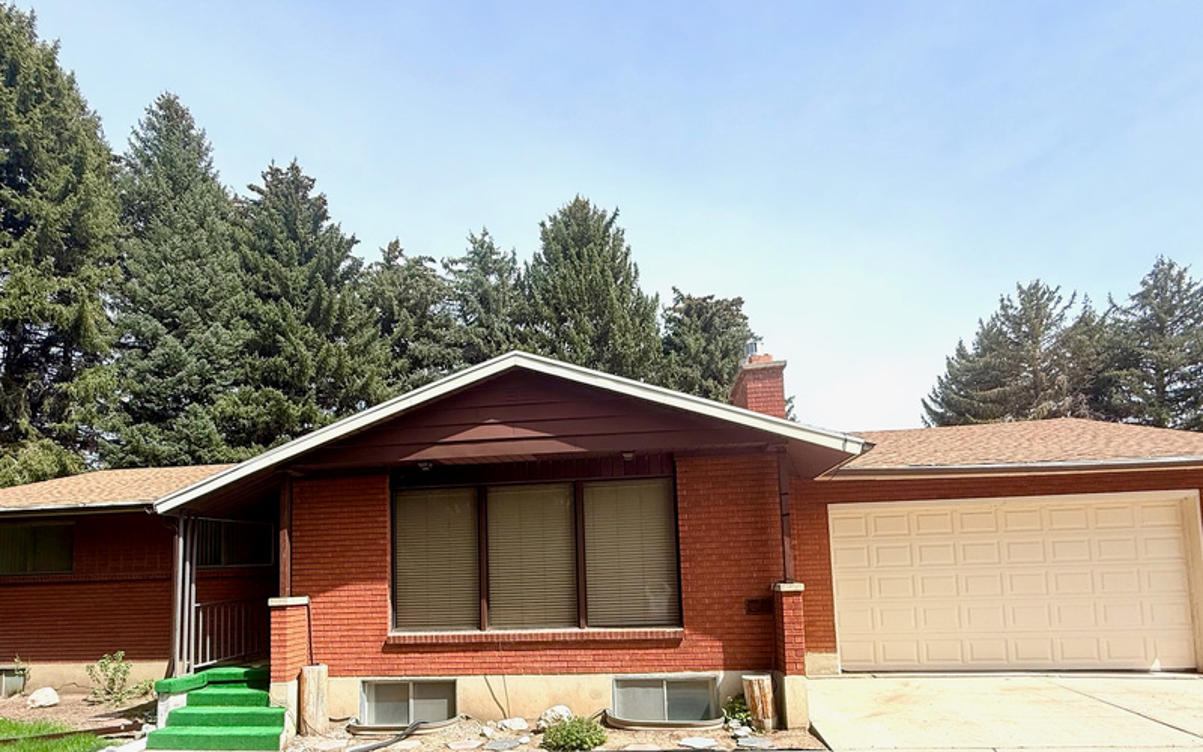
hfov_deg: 88.0
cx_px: 577
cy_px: 525
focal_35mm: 19
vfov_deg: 60.1
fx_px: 623
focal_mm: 2.22
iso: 50
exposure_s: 1/1125
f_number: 2.2
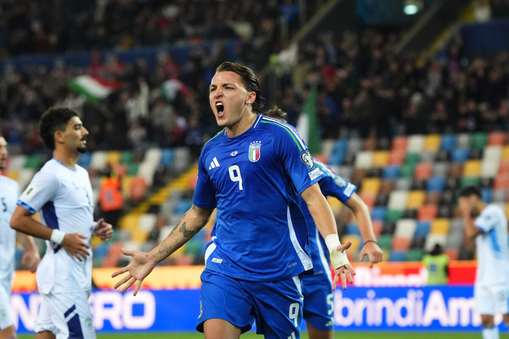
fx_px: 2050
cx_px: 254
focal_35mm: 145
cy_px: 170
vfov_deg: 9.5
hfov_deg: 14.2
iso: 3200
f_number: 3.5
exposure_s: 1/1600
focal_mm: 145
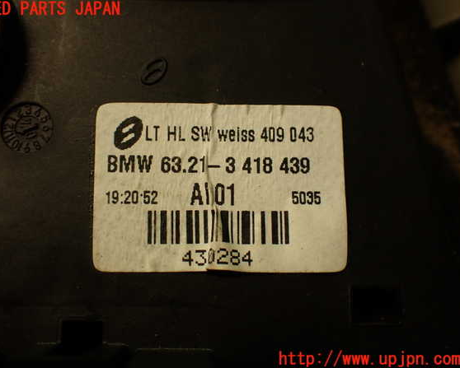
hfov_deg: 42.9
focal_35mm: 43
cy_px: 184
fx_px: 586
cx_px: 218
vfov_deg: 34.9
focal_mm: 7.31
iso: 200
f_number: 2.8
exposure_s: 1/50
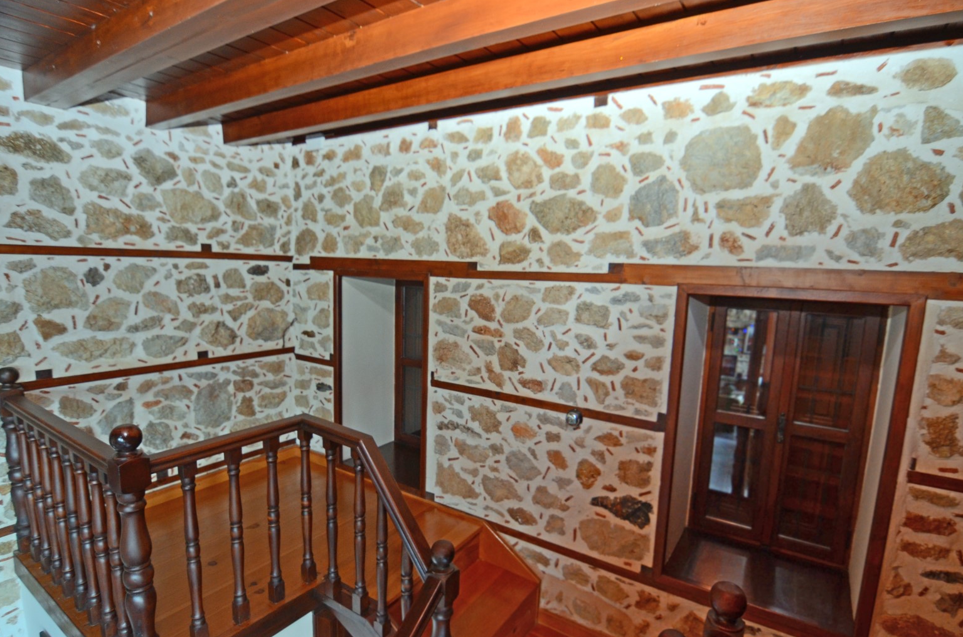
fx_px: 468
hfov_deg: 91.6
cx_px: 495
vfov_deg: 68.5
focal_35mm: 18
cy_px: 332
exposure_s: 1/50
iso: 500
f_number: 2.8
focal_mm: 11
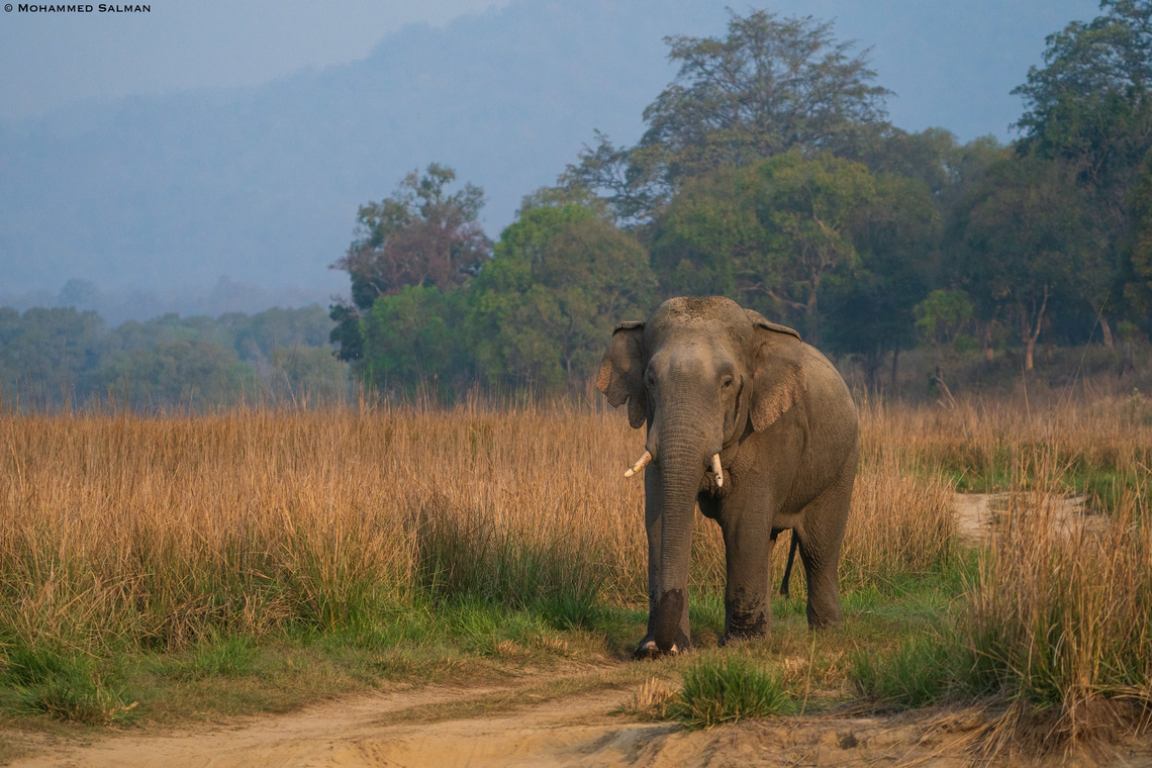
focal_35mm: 200
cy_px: 384
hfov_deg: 10.3
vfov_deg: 6.9
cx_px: 576
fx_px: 6399
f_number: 7.1
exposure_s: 1/4000
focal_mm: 200
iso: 2000
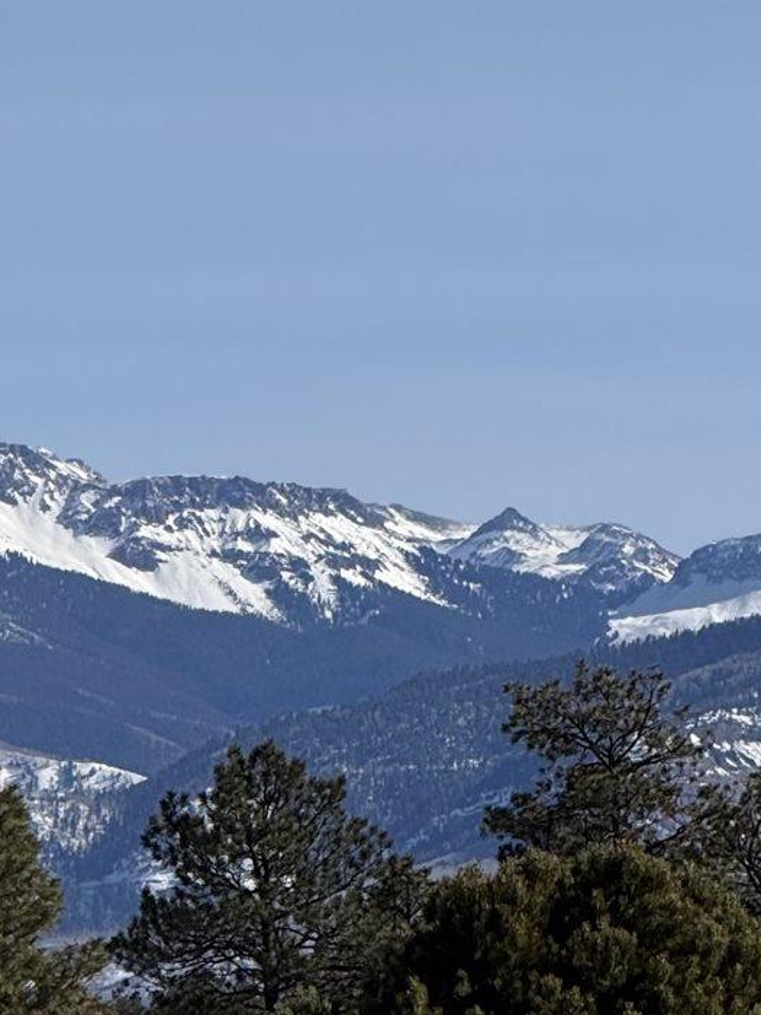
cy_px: 909
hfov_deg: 3.8
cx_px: 91
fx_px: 11578
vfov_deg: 5.0
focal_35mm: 395
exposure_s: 1/3344
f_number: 2.8
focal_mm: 15.66
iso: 50
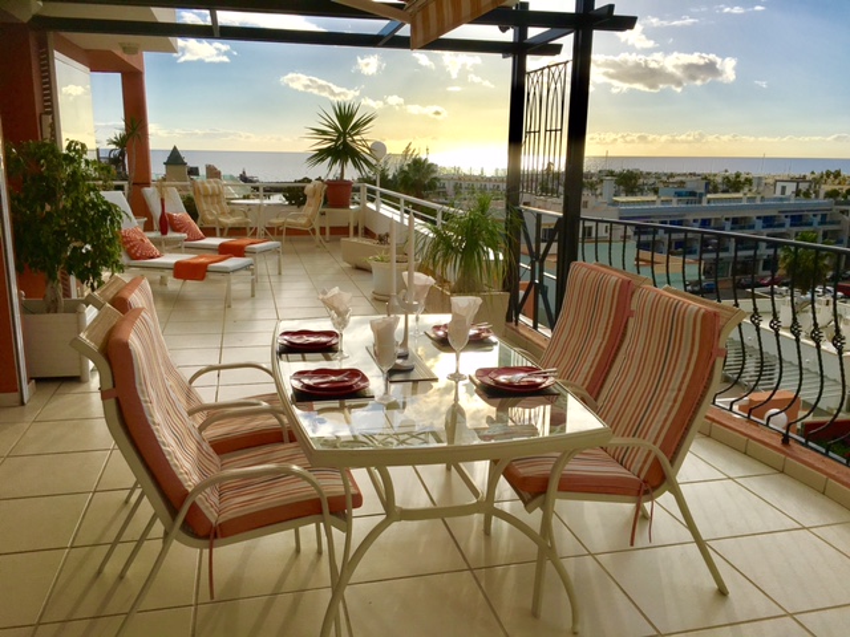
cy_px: 318
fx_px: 712
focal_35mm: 29
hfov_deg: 61.7
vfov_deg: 48.2
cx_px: 425
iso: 25
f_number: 2.2
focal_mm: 4.15
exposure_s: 1/4049
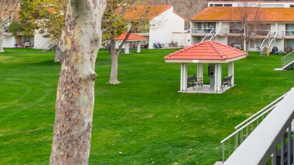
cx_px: 340
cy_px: 20
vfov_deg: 27.5
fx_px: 328
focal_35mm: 42
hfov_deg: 38.1
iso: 100
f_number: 8
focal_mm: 15
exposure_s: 1/60
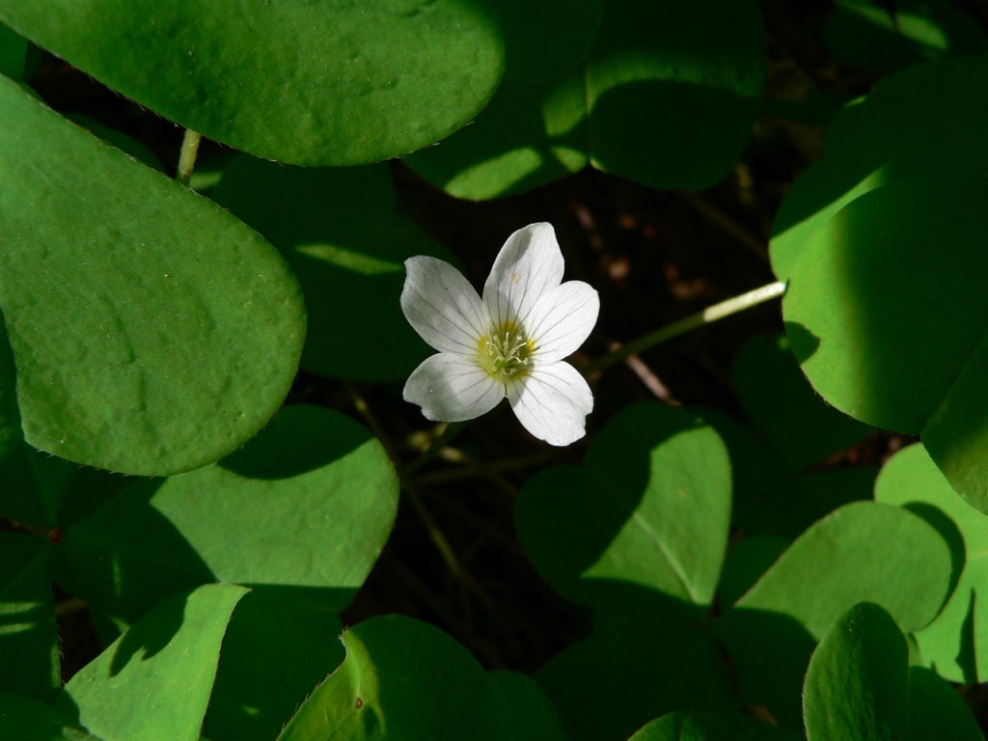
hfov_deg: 51.4
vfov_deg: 39.7
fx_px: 1028
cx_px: 494
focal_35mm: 36
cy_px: 370
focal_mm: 6
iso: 80
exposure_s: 1/320
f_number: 4
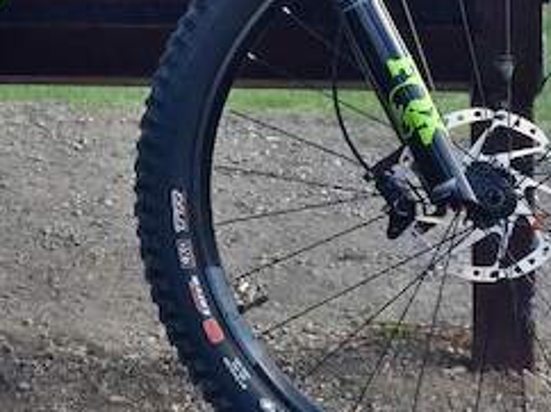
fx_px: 1527
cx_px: -5
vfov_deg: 15.2
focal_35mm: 96
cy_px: 20
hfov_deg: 19.8
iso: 32
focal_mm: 4.15
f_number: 2.2
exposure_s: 1/2198
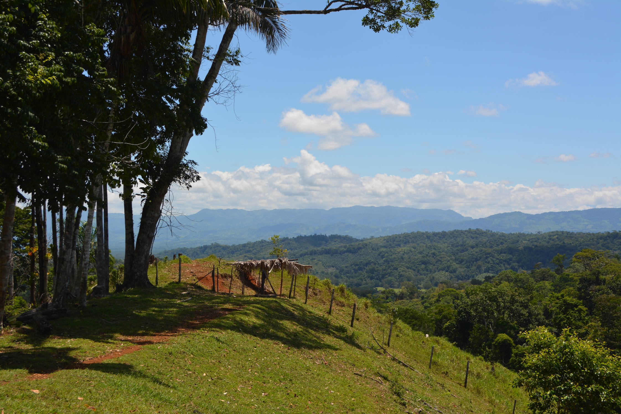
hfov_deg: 41.1
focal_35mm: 48
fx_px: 828
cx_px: 310
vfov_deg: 28.1
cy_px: 207
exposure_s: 1/320
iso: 100
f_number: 9
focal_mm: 32
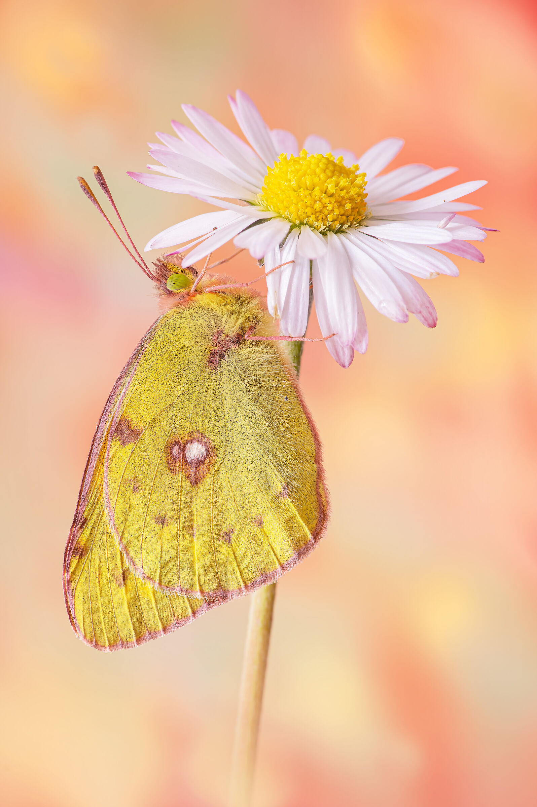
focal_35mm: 150
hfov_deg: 9.1
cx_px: 268
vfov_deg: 13.7
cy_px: 404
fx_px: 3362
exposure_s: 1/1.67
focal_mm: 100
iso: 100
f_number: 11
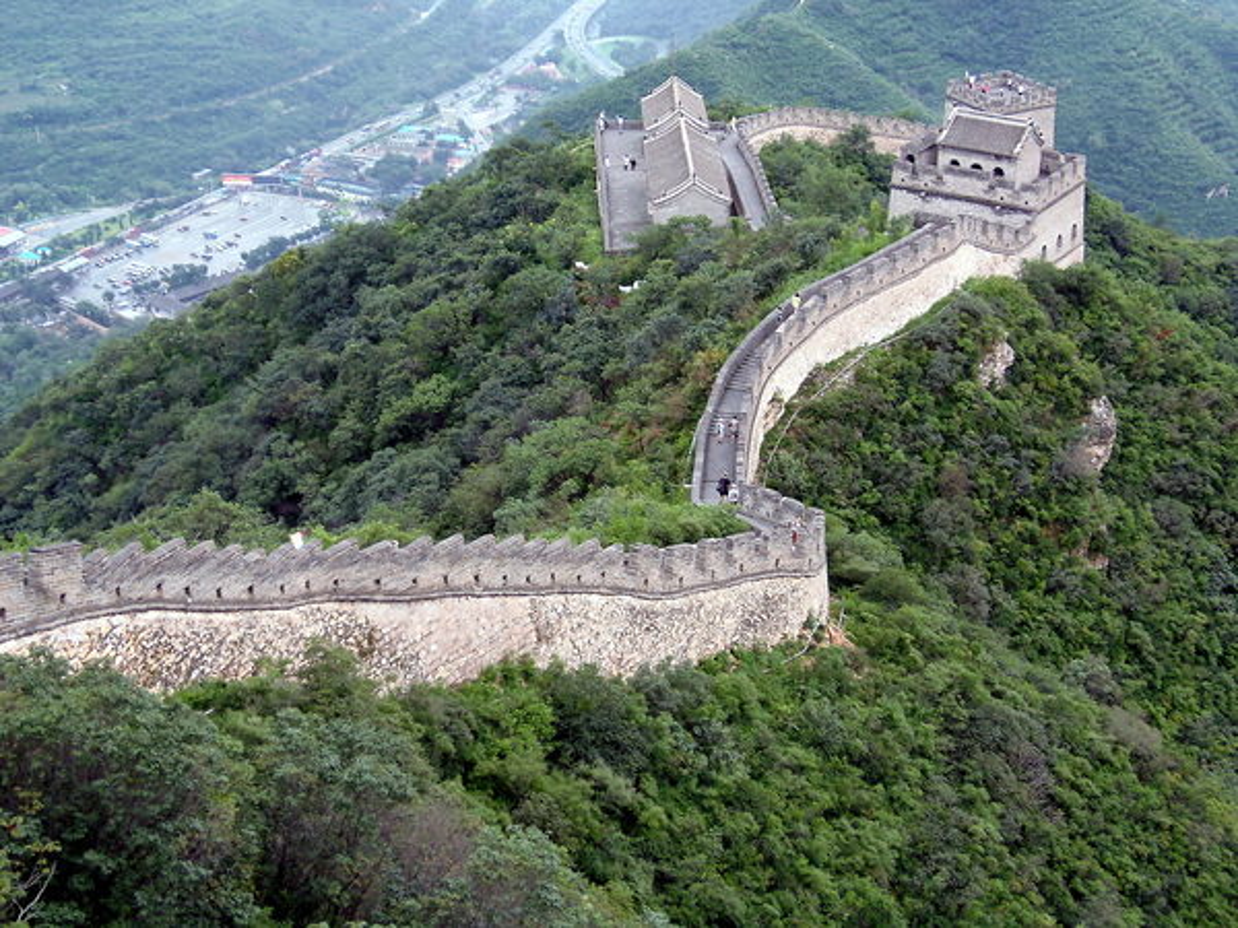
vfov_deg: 26.1
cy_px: 464
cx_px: 619
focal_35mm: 56
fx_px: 2003
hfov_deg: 34.3
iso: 64
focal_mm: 10.4
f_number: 3.9
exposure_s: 1/40
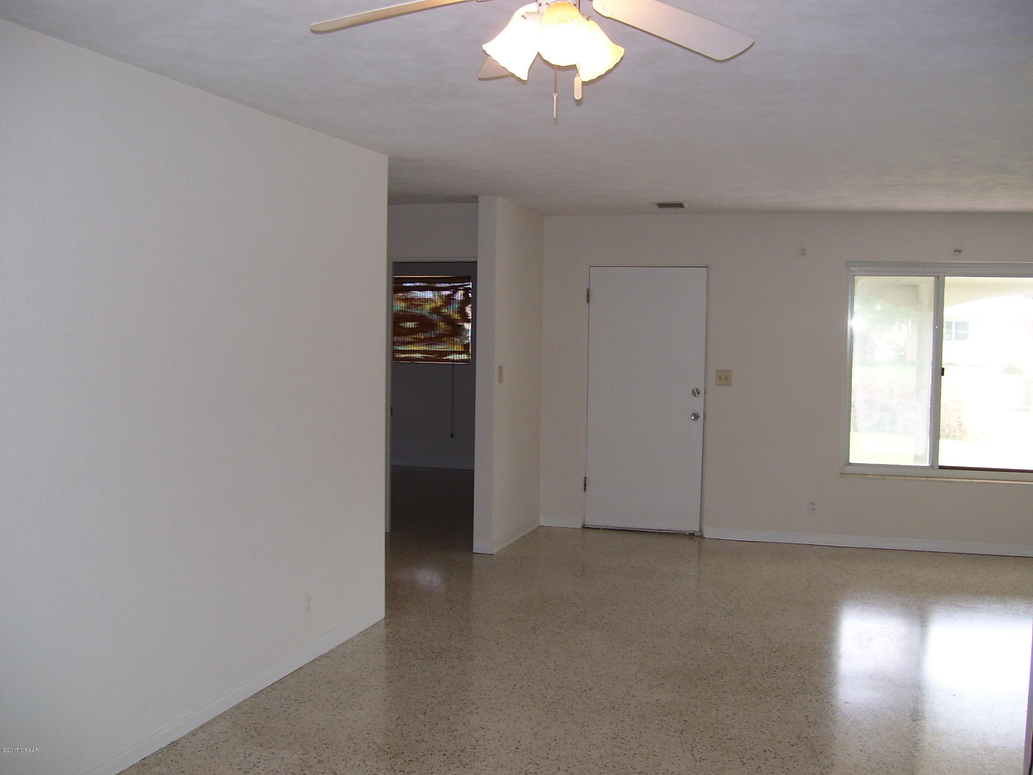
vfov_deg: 39.7
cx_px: 516
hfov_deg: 51.4
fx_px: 1074
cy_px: 388
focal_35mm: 36
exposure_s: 1/60
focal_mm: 6
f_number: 2.7
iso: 80
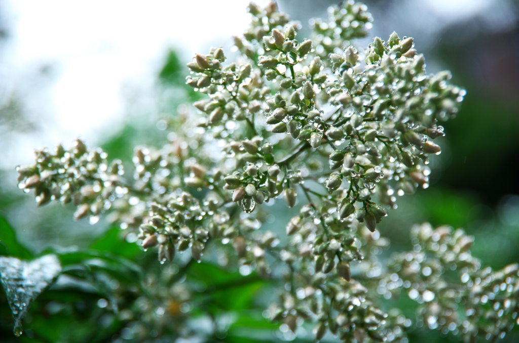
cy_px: 172
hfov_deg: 12.0
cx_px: 260
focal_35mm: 172
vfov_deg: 7.9
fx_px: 2474
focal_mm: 115
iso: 400
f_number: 5.6
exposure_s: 1/200
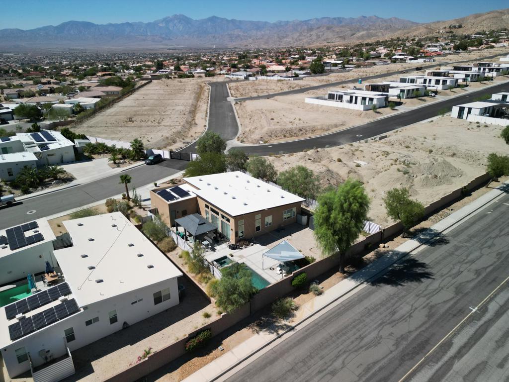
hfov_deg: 71.6
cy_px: 191
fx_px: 353
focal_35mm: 24
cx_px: 254
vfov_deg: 56.8
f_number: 1.7
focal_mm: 6.72
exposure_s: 1/725
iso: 200
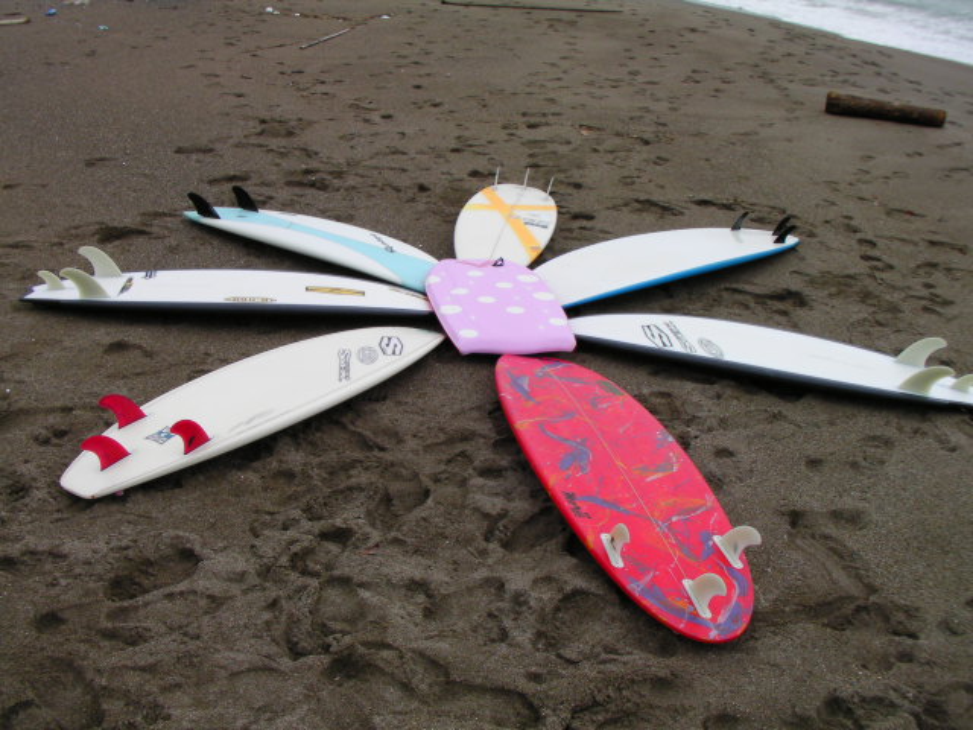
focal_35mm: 38
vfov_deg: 37.7
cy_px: 365
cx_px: 486
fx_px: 1068
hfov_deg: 49.0
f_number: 4.5
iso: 50
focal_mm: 6.3
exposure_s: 1/370
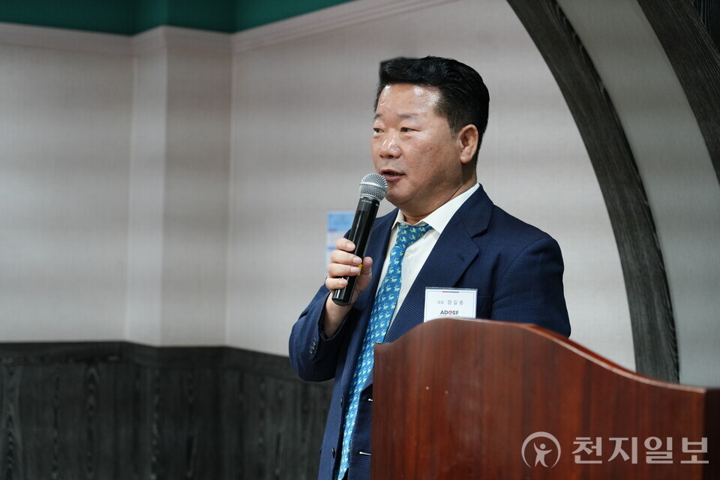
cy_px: 240
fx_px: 1400
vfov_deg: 19.5
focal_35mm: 70
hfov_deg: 28.8
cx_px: 360
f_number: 4
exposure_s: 1/80
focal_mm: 70
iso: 2500
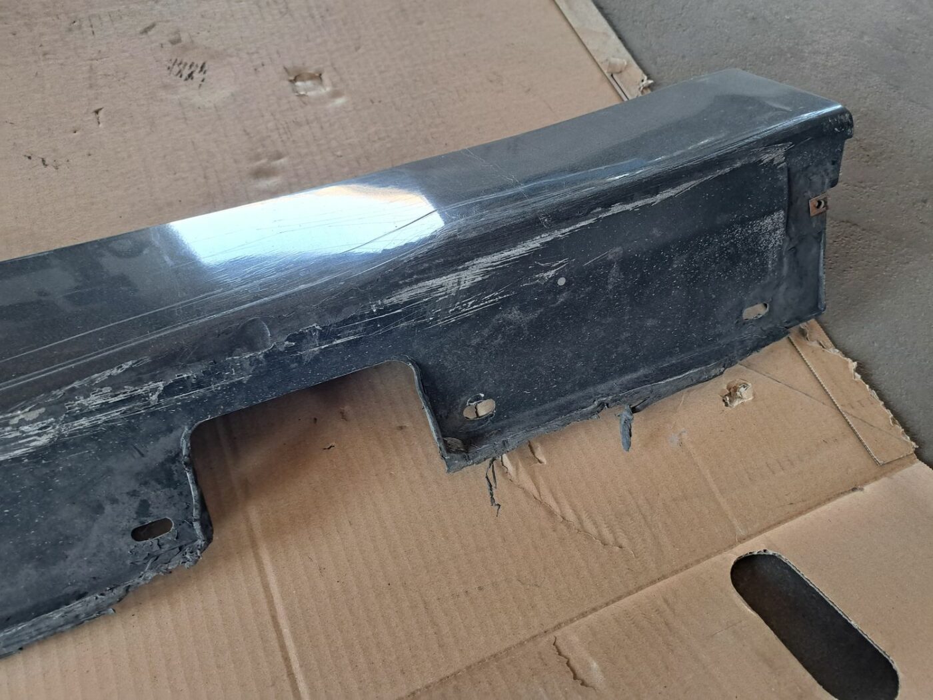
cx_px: 466
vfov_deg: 56.8
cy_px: 350
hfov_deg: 71.6
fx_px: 647
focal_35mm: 24
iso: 160
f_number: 1.8
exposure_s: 1/50
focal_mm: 5.23
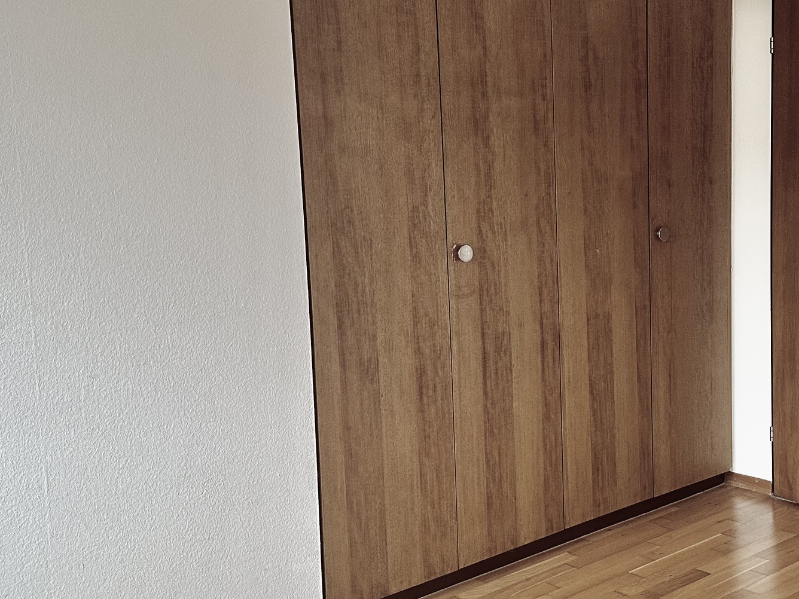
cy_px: 287
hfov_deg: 40.3
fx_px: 1062
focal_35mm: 46
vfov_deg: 31.5
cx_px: 581
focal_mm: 6.86
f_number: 1.78
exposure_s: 1/96
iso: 250
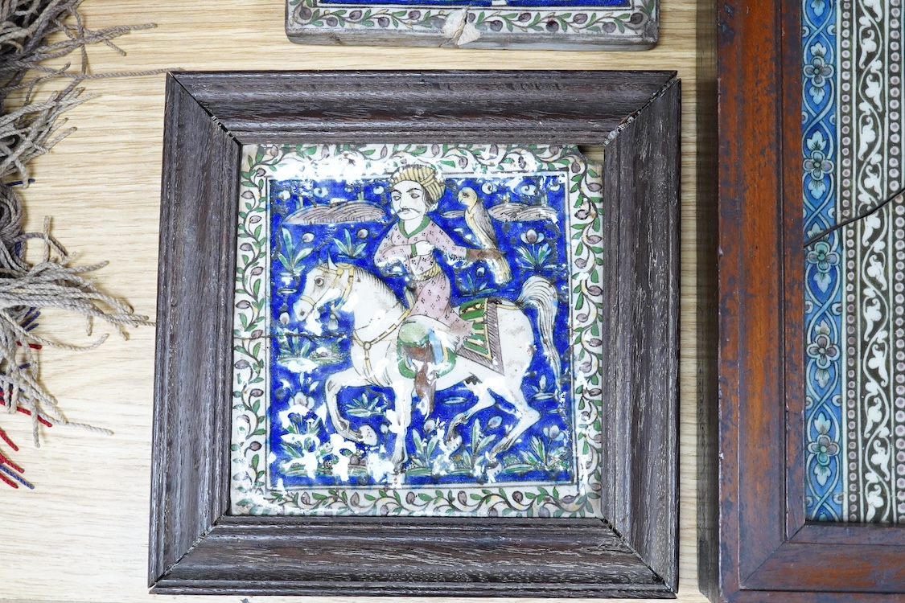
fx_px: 1131
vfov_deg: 29.9
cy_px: 302
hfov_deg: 43.6
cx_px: 452
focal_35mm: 45
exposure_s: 1/160
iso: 2500
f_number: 4
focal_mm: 30
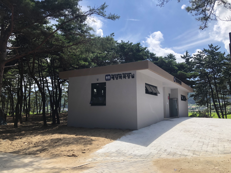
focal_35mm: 28
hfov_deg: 63.4
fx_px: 187
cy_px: 86
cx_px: 116
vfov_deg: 49.7
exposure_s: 1/1656
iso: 20
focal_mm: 3.99
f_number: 1.8
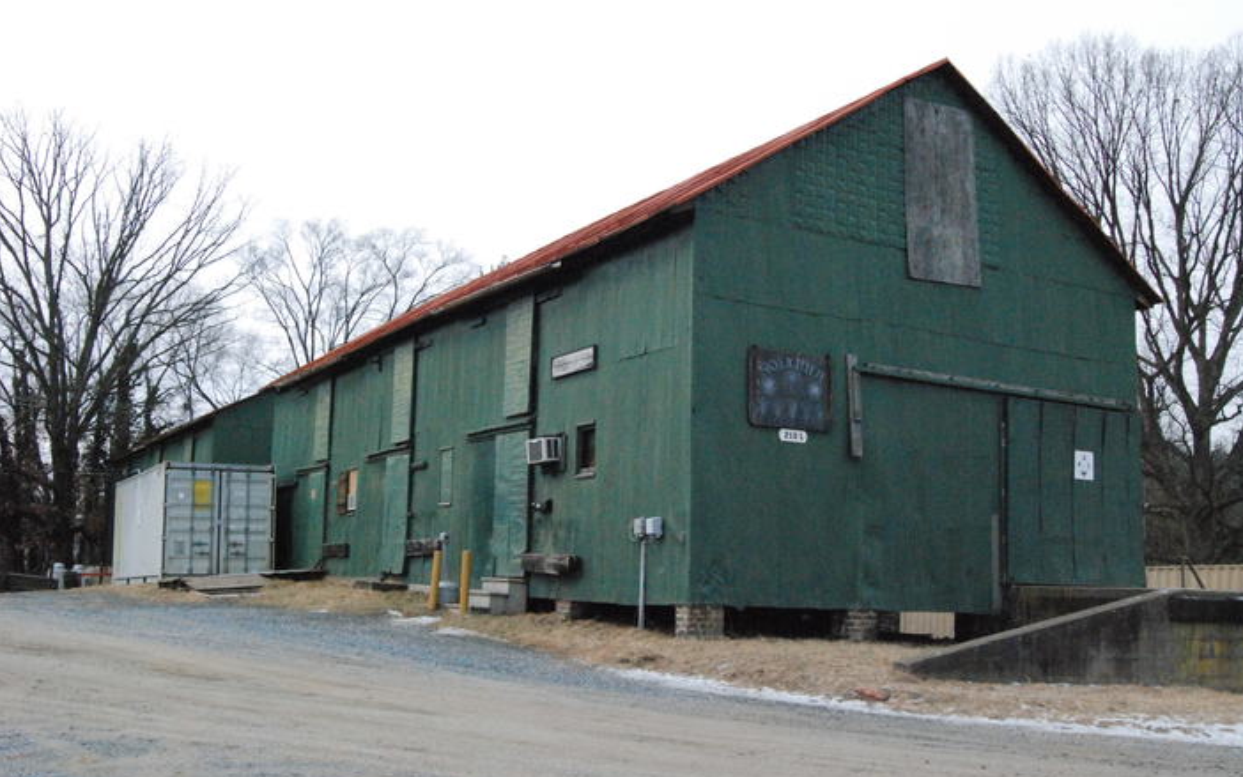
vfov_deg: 34.4
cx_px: 622
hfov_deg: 52.7
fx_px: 1254
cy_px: 369
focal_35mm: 37
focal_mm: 24
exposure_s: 1/800
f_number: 14
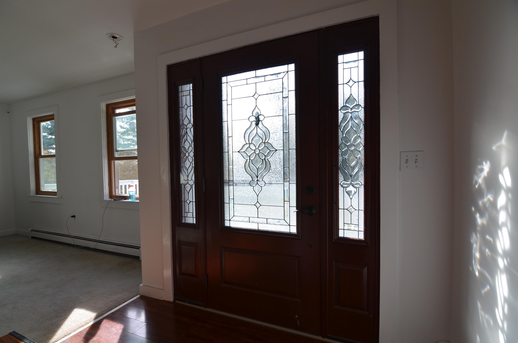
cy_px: 172
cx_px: 259
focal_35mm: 16
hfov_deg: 95.1
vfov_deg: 71.8
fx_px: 237
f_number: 5.6
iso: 220
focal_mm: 11
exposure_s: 1/125
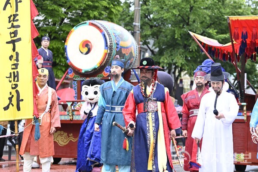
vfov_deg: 19.5
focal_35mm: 70
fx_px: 502
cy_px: 86
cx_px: 129
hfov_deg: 28.8
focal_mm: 70
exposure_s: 1/200
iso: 200
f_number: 2.8
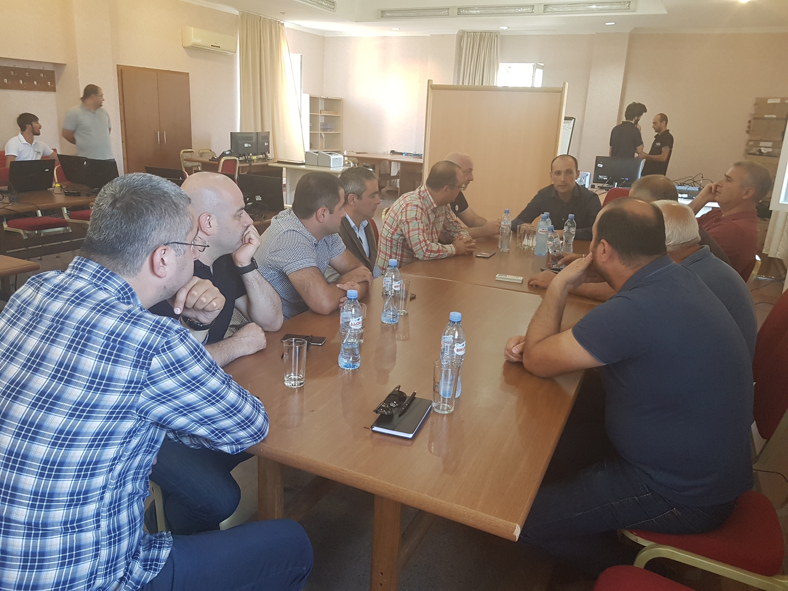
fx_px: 592
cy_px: 296
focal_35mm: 26
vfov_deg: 53.1
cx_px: 394
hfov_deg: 67.3
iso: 200
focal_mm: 4.2
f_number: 1.7
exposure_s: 1/25
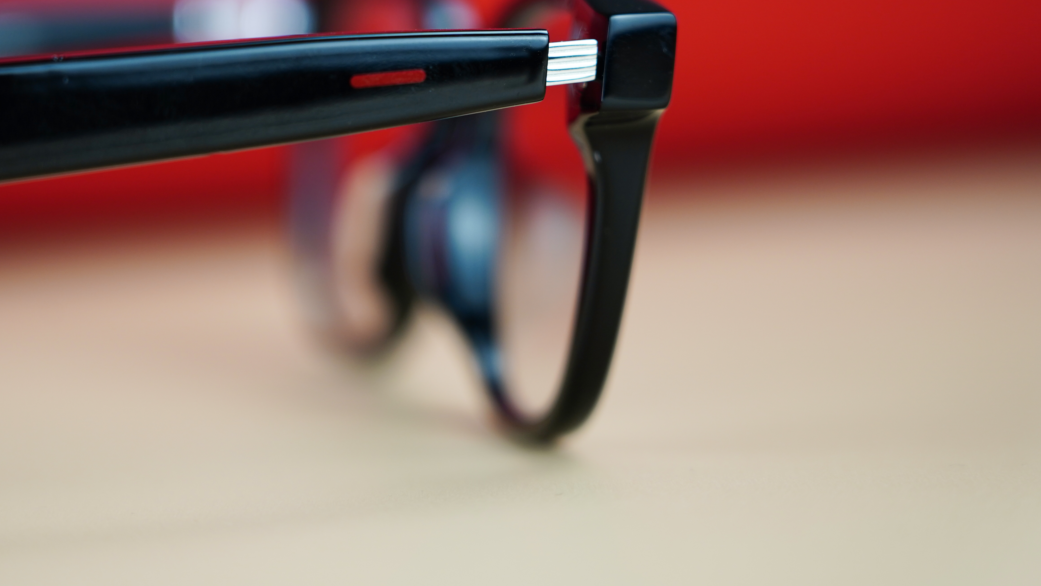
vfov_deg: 8.7
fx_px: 3837
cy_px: 165
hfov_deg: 15.4
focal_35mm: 139
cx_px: 423
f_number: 4
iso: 400
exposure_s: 1/125
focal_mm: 103
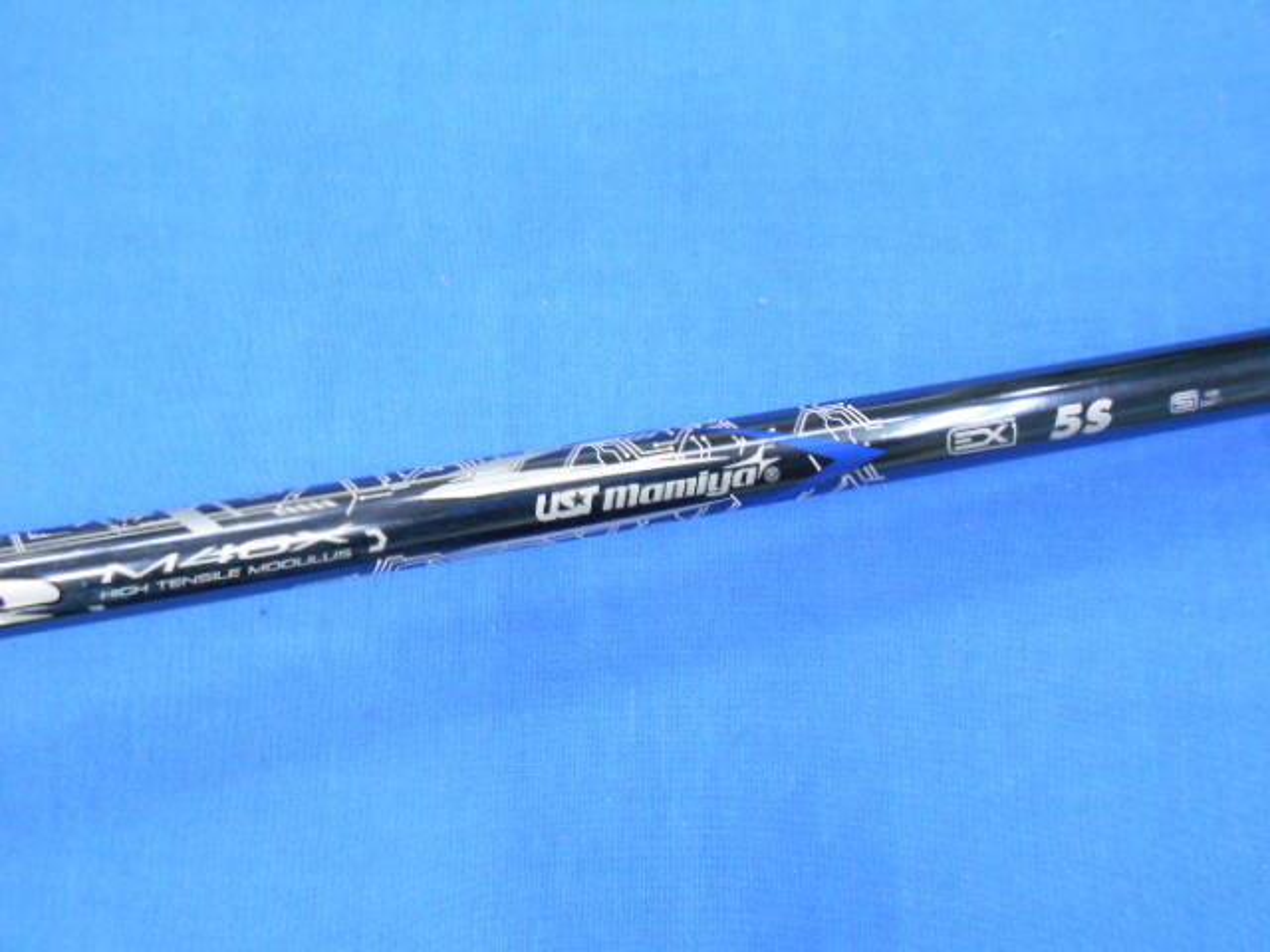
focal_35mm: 26
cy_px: 476
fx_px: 954
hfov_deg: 67.3
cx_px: 635
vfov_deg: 53.1
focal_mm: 4.6
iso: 400
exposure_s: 1/30
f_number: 3.2
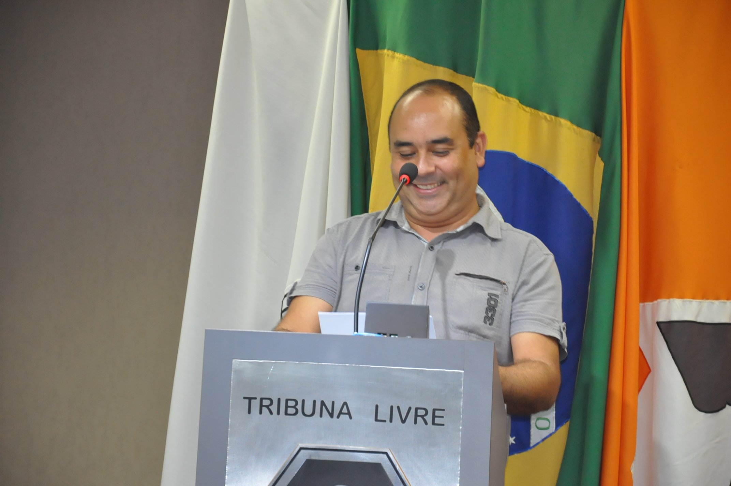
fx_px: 3194
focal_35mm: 158
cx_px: 366
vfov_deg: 8.7
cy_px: 243
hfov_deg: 13.1
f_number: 5.6
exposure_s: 1/60
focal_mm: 105
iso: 2000
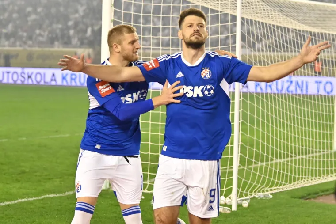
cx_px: 168
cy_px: 112
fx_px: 728
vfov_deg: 17.5
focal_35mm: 78
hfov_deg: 26.0
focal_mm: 78
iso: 3200
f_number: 2.8
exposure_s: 1/2000
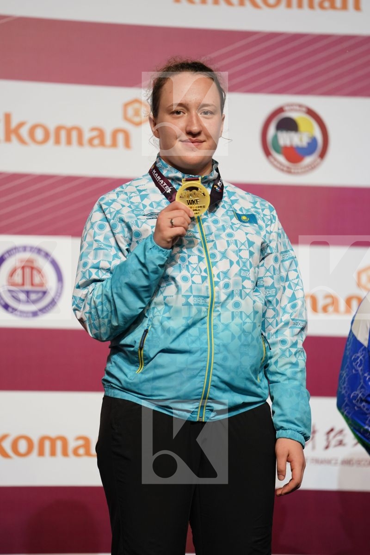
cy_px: 278
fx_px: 3083
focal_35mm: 200
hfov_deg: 6.9
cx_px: 185
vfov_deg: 10.3
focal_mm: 200
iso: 1000
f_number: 2.8
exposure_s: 1/250
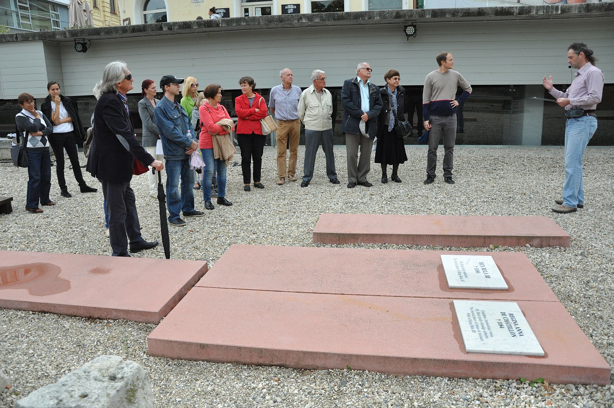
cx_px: 307
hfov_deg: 67.4
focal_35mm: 27
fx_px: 460
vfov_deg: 47.8
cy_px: 204
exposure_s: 1/4000
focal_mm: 18
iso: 800
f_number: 3.5
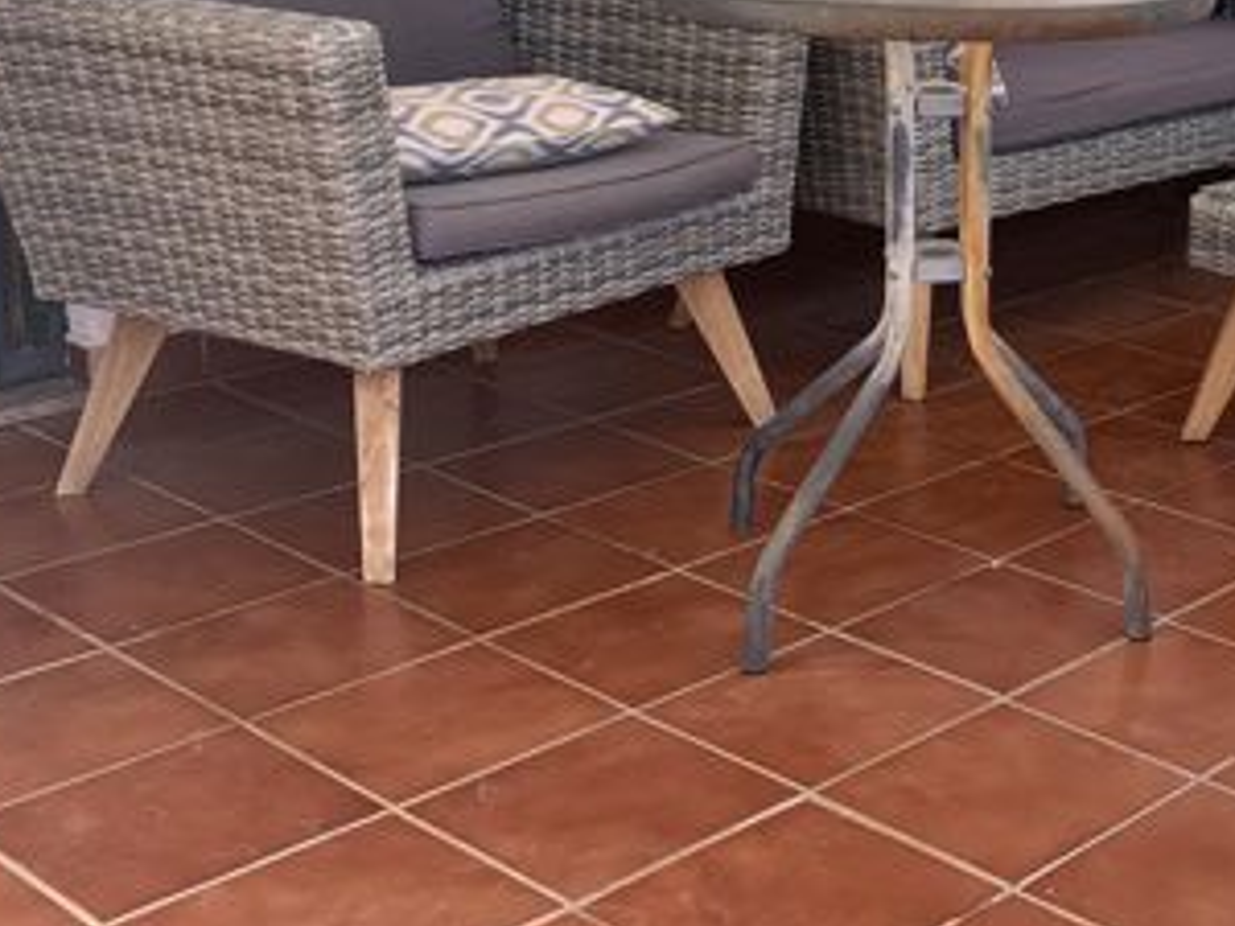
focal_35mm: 61
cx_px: 1324
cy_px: 119
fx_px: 2176
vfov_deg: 23.5
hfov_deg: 29.0
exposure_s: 1/808
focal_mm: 4.25
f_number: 1.8
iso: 25
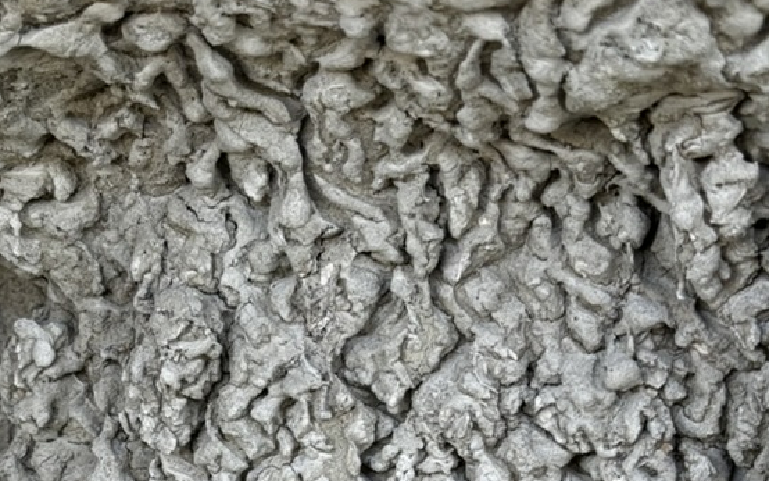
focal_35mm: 94
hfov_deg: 22.1
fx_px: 1970
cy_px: 516
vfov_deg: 13.6
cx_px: 329
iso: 50
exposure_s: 1/152
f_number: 1.78
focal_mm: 6.76
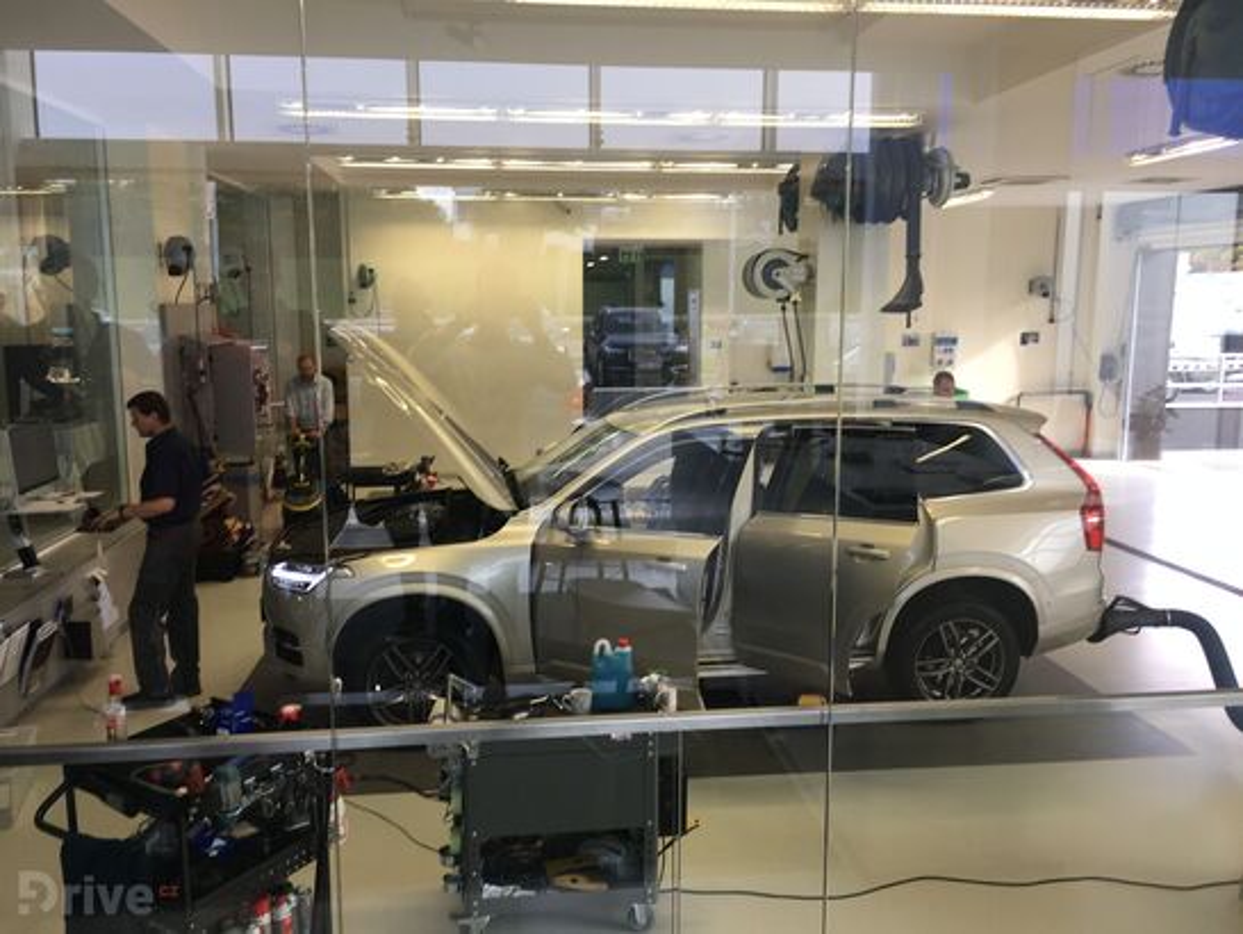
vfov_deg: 48.3
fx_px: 1042
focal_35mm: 29
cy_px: 467
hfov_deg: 61.6
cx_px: 622
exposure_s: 1/50
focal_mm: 4.15
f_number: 2.2
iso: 25
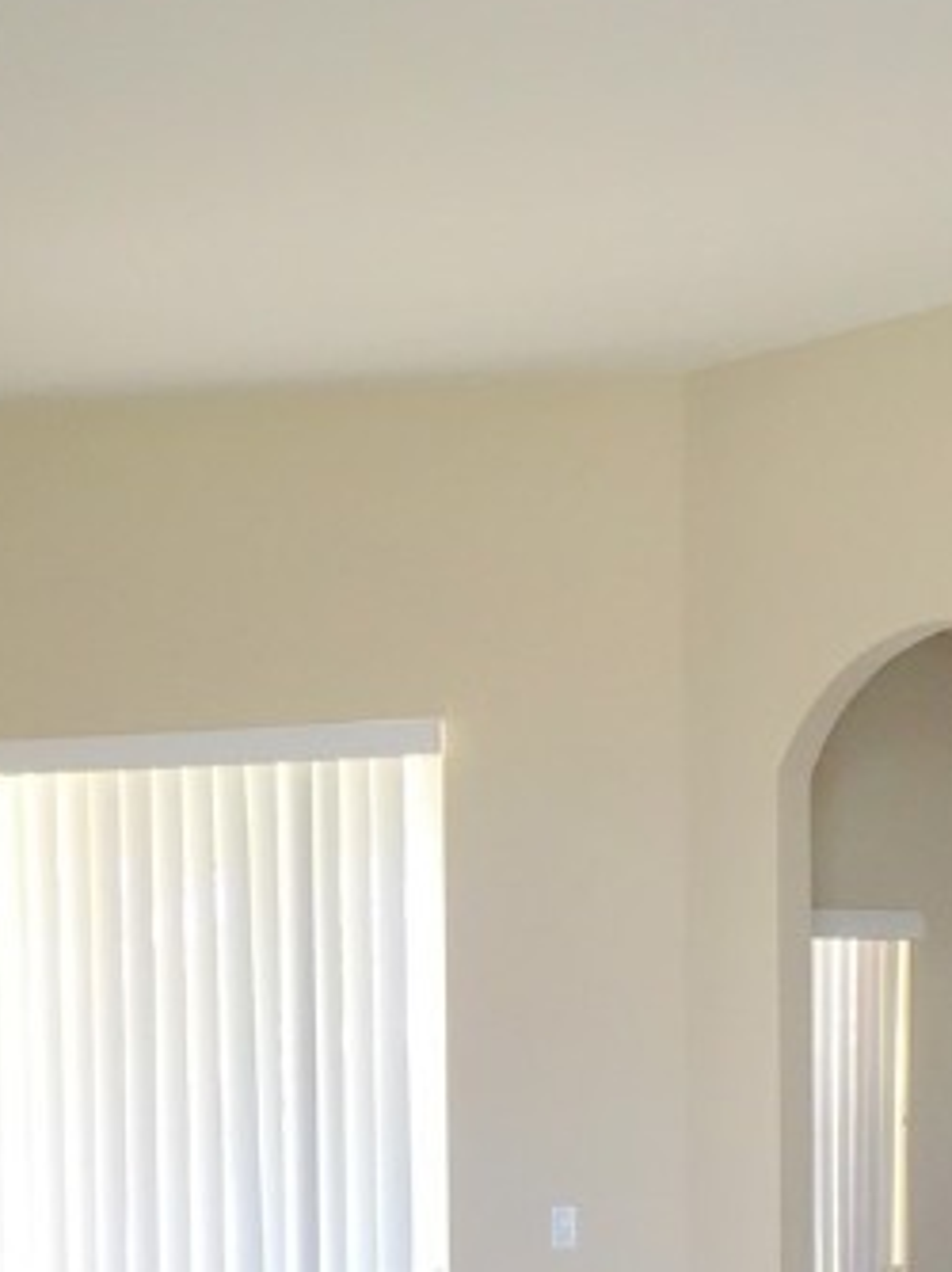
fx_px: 3268
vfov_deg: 21.1
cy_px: 1344
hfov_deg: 16.2
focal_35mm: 89
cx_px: 4
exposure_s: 1/30
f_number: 2.2
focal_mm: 4.15
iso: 32
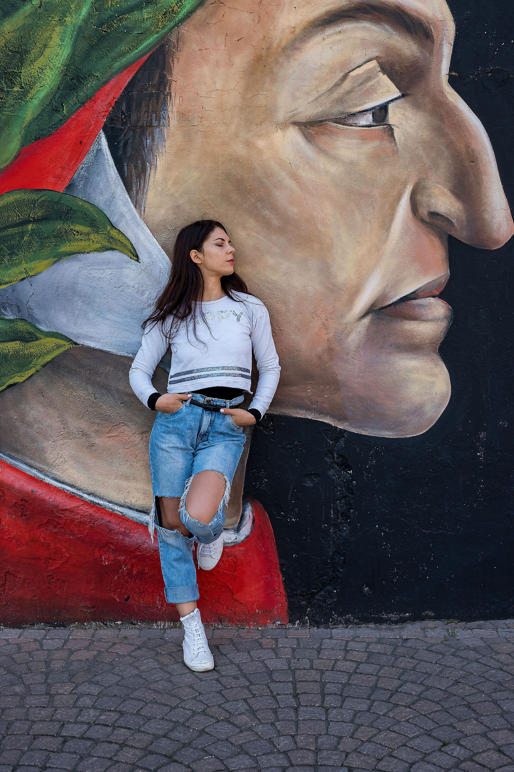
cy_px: 386
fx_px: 1072
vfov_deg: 39.6
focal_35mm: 50
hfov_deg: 27.0
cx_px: 257
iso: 100
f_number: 5.6
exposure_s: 1/100
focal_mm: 50
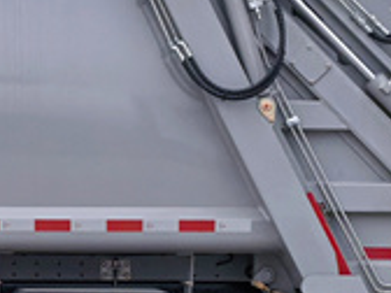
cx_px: -175
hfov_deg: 9.6
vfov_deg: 7.4
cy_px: 116
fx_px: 2259
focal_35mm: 200
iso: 50
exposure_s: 1/2110
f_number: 2
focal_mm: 5.75
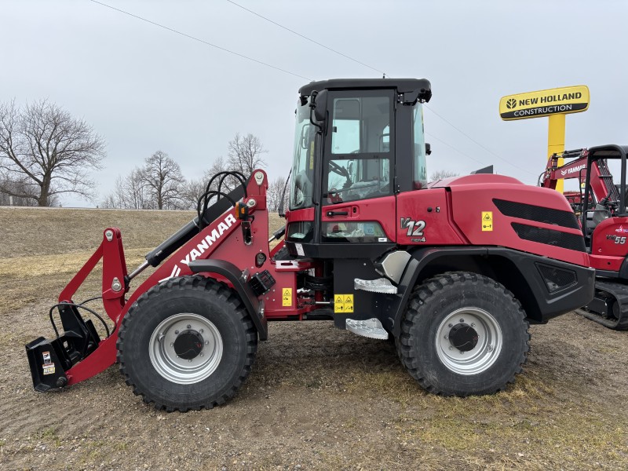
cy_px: 236
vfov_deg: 53.1
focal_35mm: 26
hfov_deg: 67.3
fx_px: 472
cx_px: 314
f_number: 1.6
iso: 50
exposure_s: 1/1418
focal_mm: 5.96
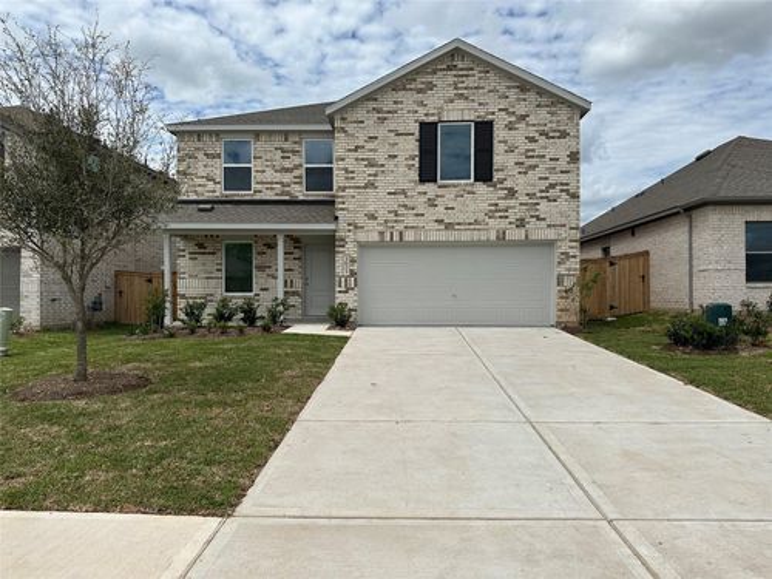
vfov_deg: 56.8
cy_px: 290
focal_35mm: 24
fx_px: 535
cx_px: 386
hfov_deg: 71.6
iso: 80
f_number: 1.78
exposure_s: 1/9709
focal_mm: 6.86
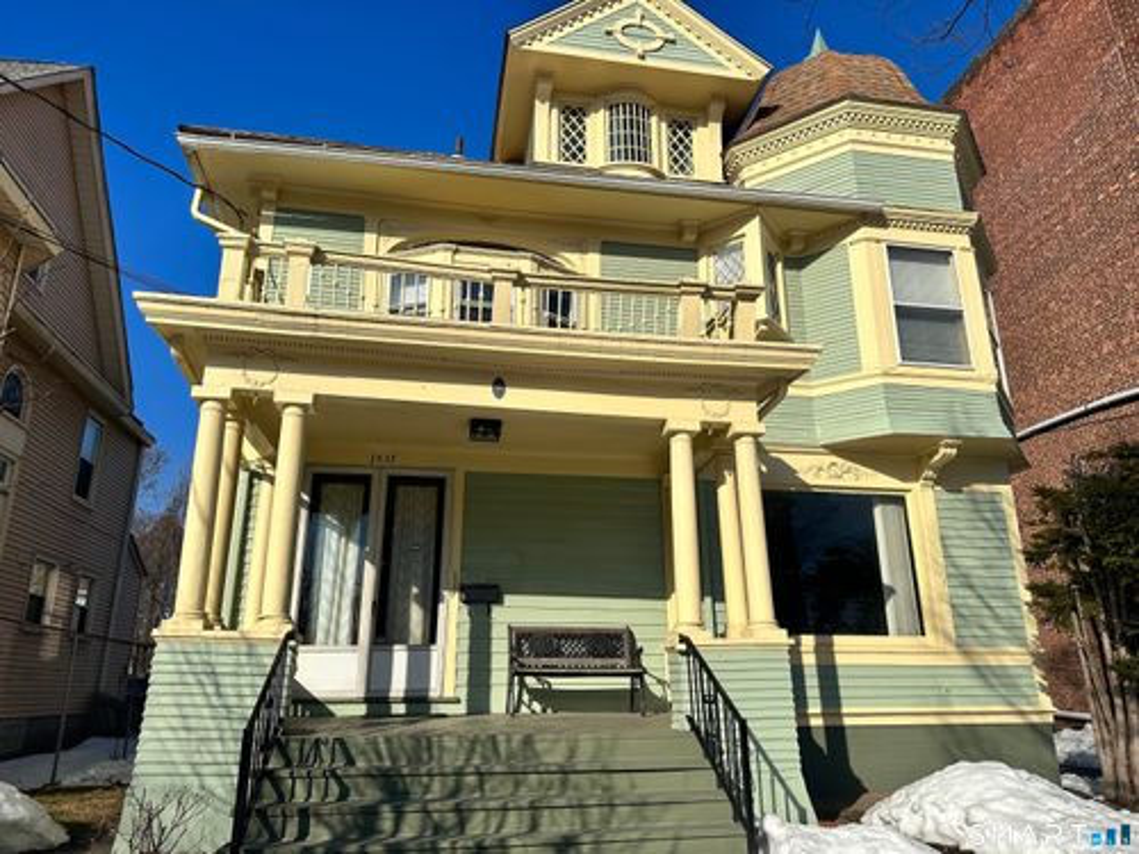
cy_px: 427
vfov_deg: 56.8
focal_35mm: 24
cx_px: 570
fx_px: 790
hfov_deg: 71.6
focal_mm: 6.86
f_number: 1.78
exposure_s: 1/9709
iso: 80
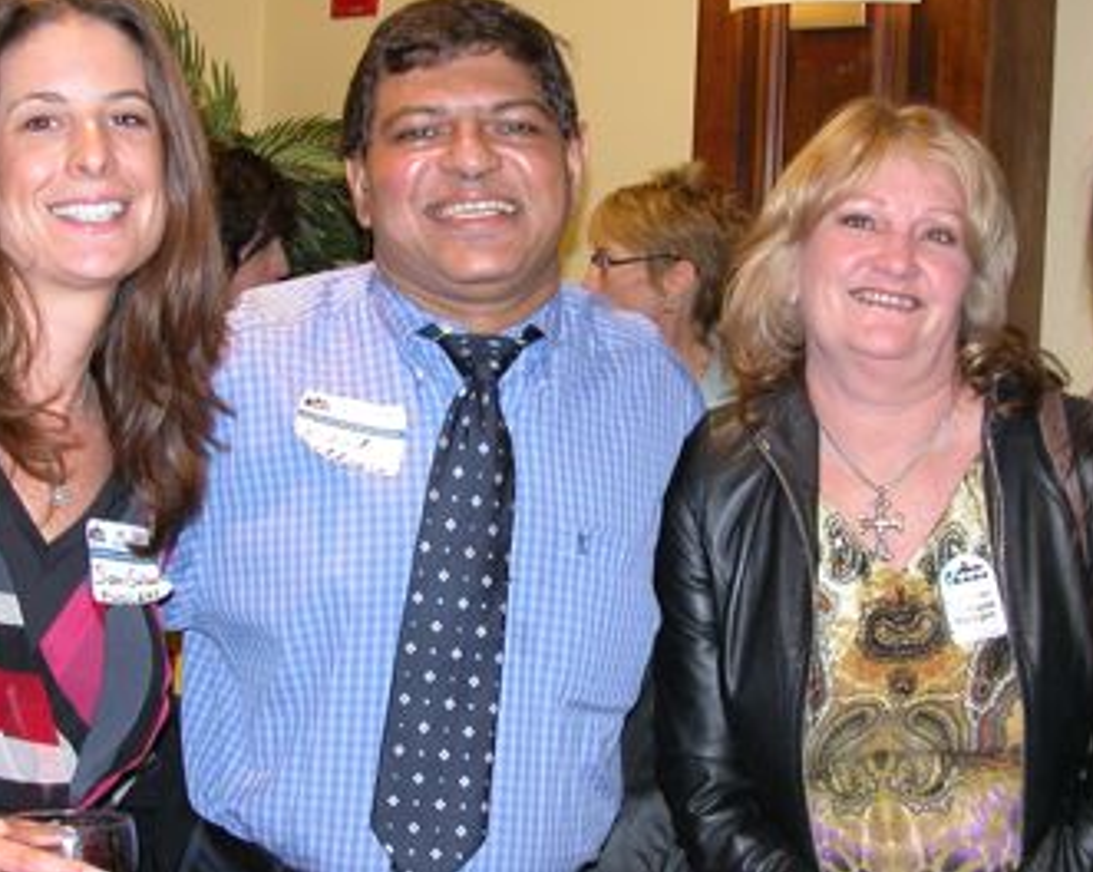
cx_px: 545
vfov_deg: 24.5
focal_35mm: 62
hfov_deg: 30.5
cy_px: 456
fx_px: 2003
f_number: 2.8
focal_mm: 8.9
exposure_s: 1/60
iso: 200
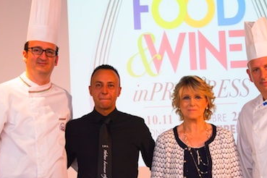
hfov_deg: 24.1
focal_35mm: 84
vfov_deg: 16.3
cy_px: 103
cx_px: 161
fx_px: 623
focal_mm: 62
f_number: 8
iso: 2000
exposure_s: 1/250
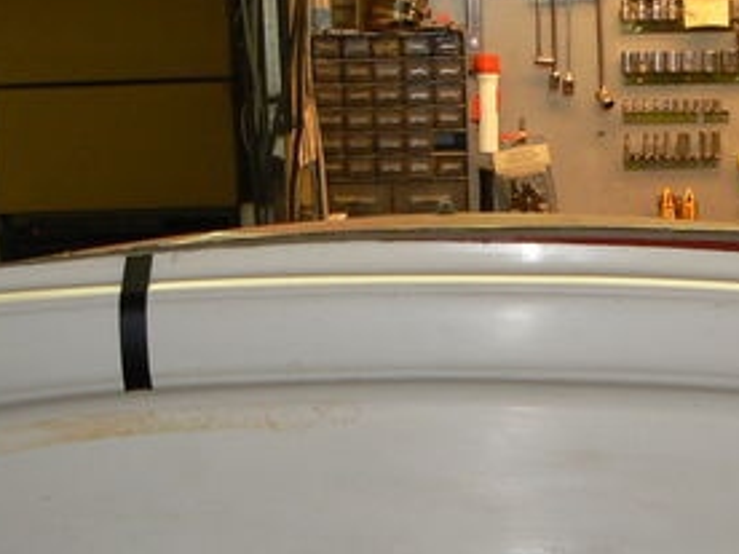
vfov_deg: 15.4
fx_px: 2028
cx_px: 458
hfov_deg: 20.6
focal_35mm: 95
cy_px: 514
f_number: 2.8
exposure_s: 1/30
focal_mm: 6.8
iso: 100
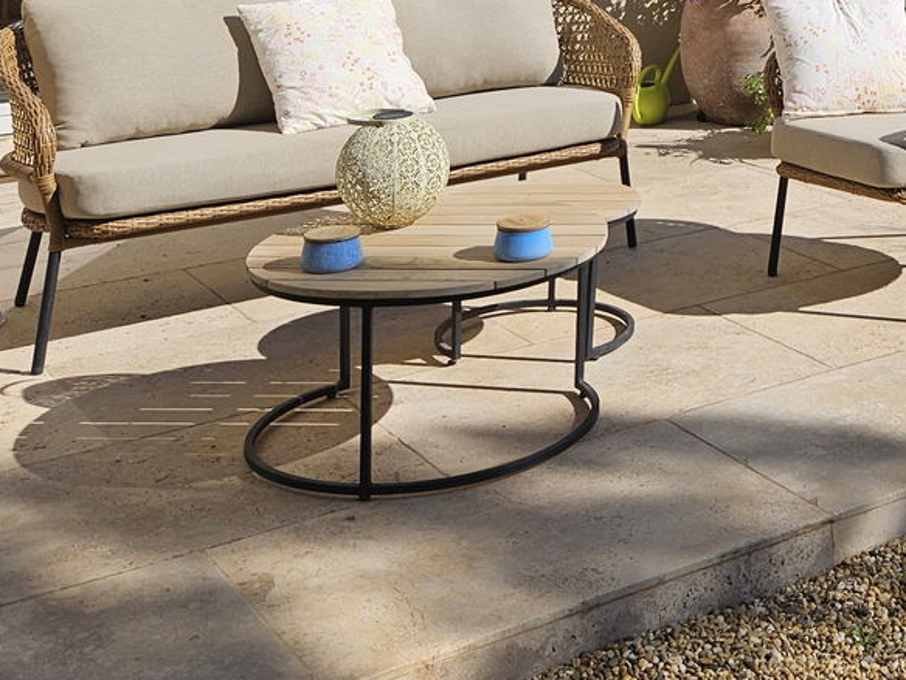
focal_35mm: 63
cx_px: 965
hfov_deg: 28.3
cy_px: -241
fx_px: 1649
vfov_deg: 20.9
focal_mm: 5.4
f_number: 1.8
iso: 25
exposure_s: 1/3100
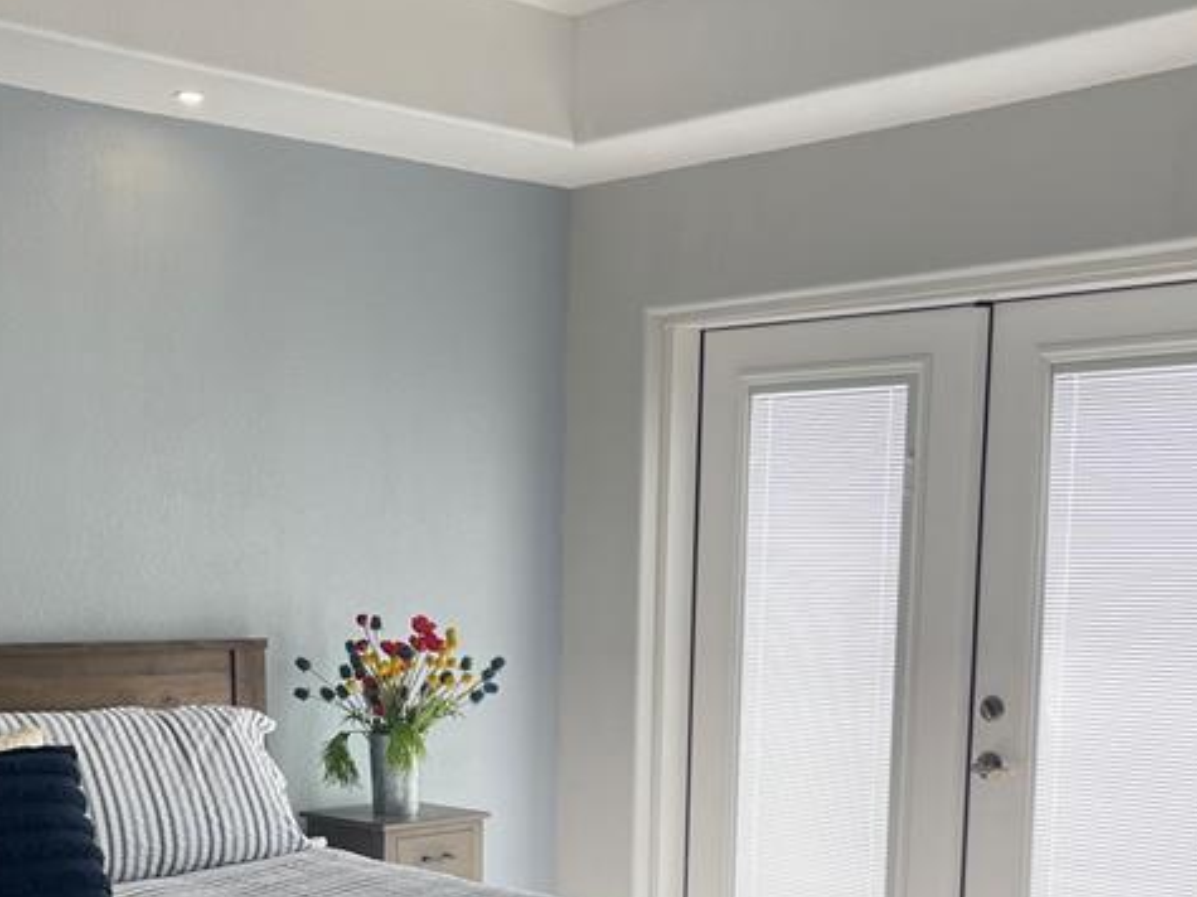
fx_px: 1936
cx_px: 426
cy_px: 795
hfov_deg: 34.1
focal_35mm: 56
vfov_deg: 25.3
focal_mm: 5.1
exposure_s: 1/130
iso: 32
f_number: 1.6
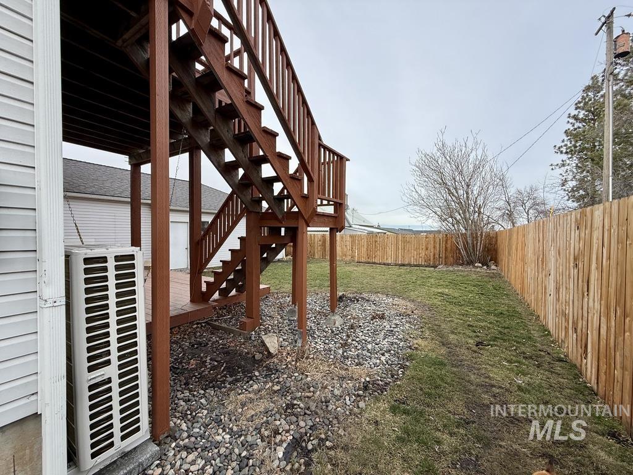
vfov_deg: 85.7
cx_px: 316
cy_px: 238
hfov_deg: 102.1
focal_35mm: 14
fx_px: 256
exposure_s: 1/779
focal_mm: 2.22
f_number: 2.2
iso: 50
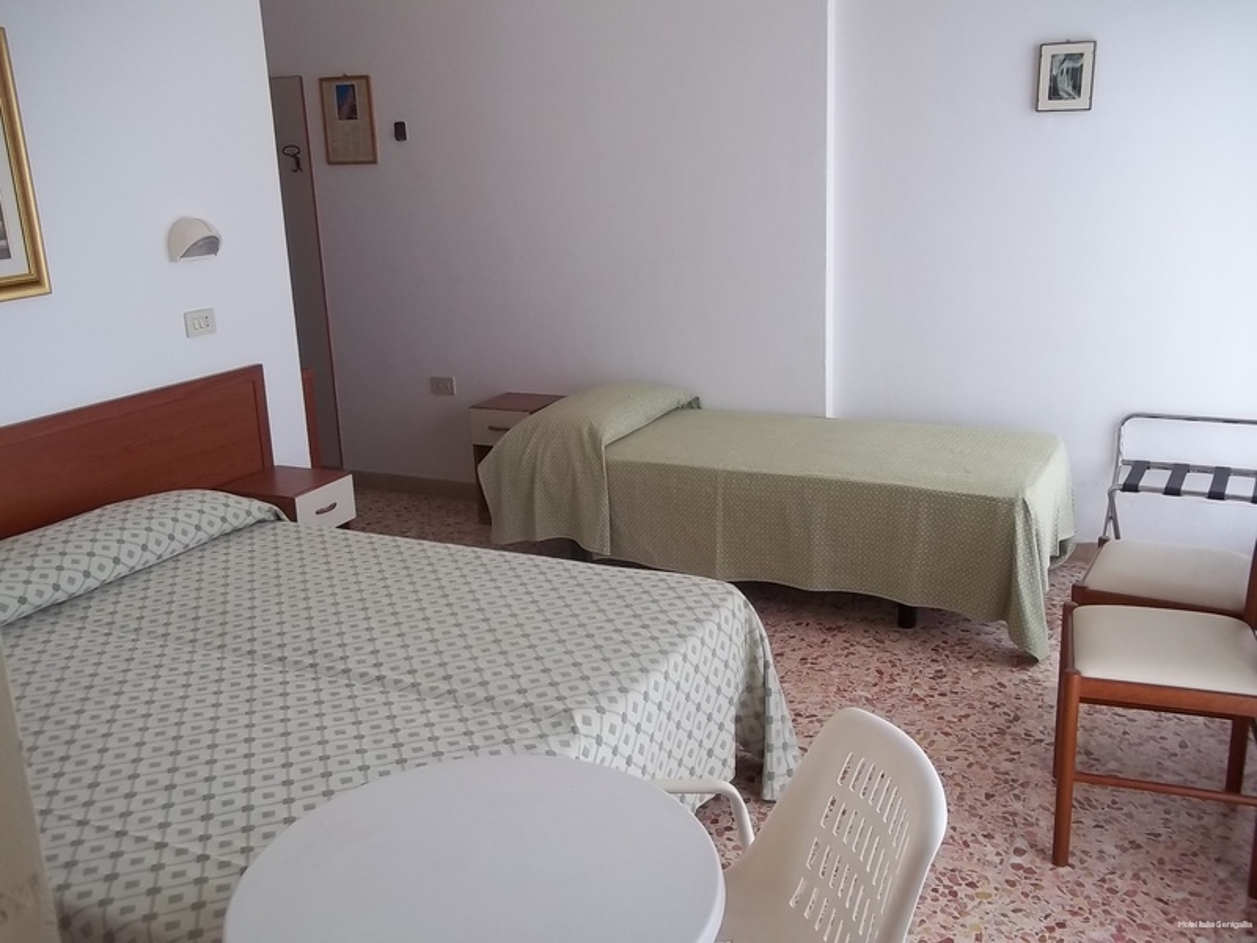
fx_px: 1162
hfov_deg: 56.8
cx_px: 628
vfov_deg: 44.2
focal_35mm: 32
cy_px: 472
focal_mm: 5.7
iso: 80
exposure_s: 1/100
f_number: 2.9
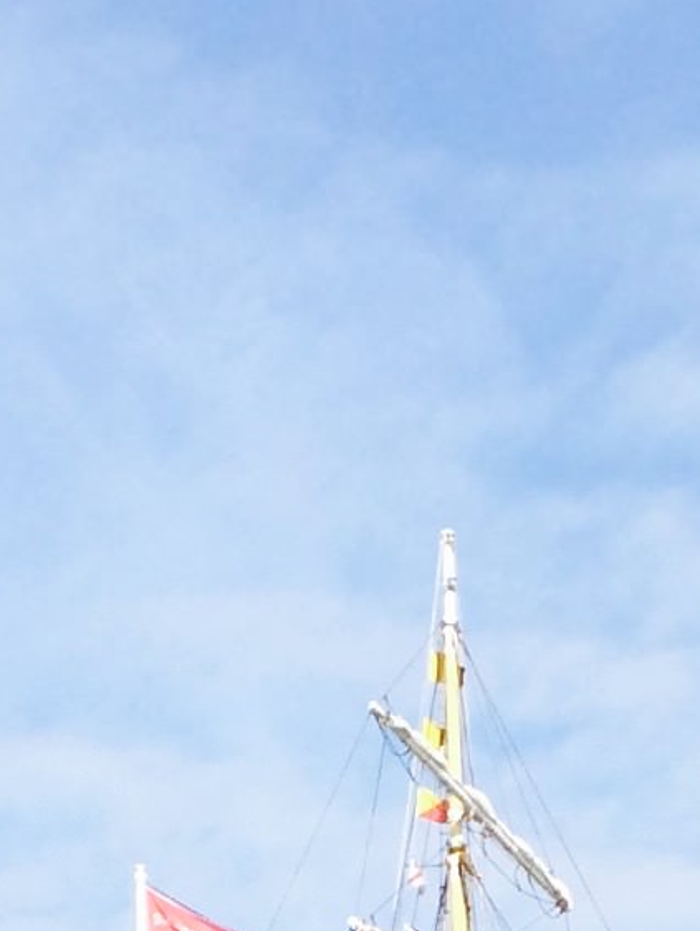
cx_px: 207
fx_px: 4525
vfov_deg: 10.3
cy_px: 2171
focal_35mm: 168
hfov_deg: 8.8
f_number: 2.2
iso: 32
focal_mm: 4.15
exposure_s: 1/1953
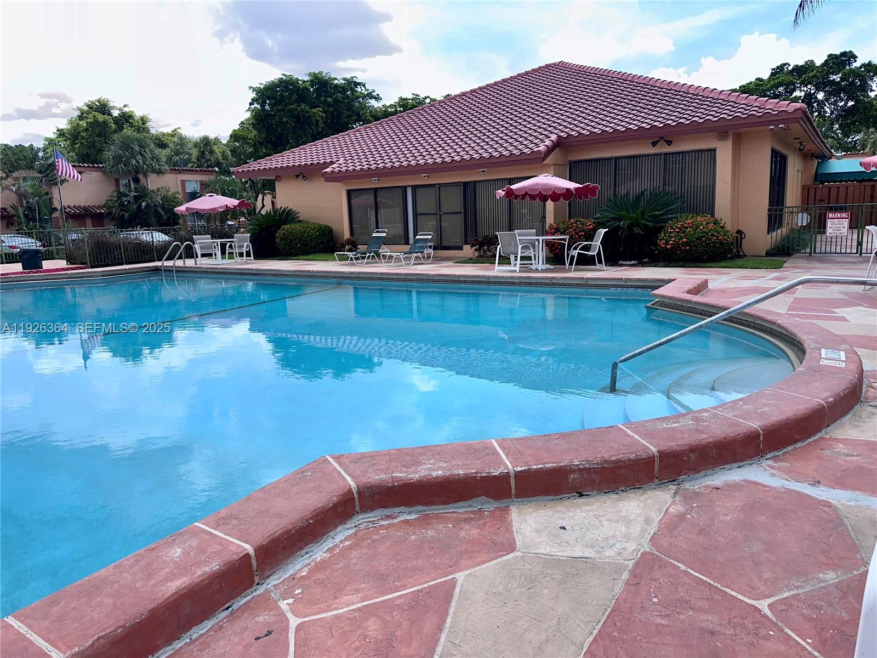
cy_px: 329
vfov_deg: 56.8
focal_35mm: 24
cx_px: 438
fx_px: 608
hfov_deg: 71.6
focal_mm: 6.86
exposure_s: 1/3247
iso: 64
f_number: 1.78
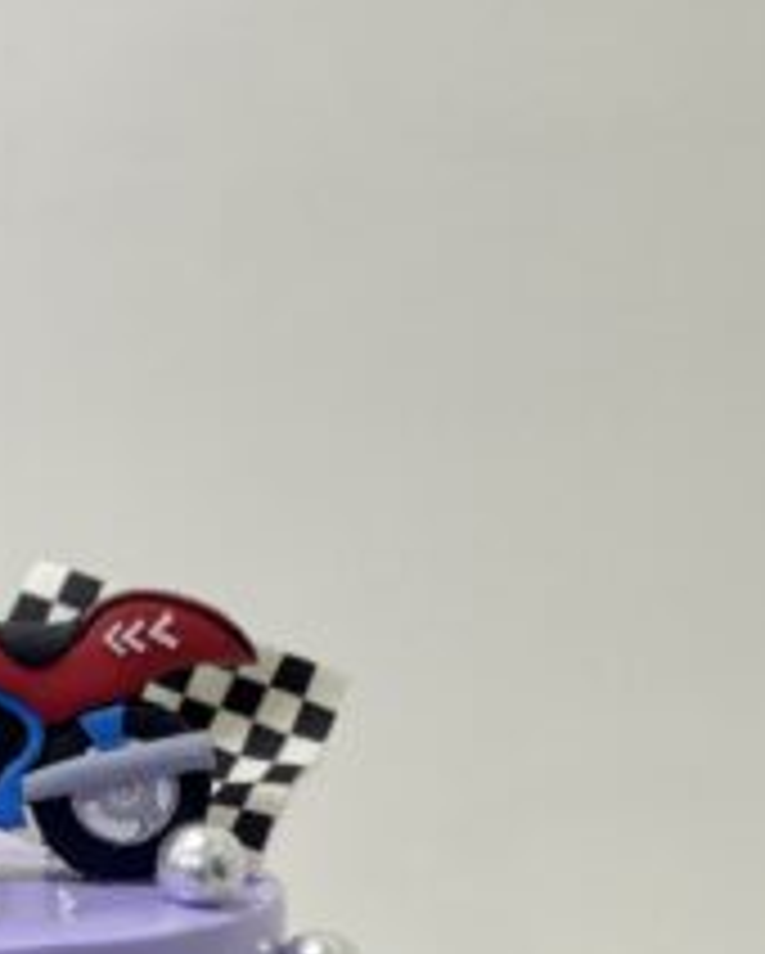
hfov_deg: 9.8
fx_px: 4437
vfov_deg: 12.1
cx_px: -68
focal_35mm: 157
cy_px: 1064
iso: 125
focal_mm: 7.5
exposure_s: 1/50
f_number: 2.2
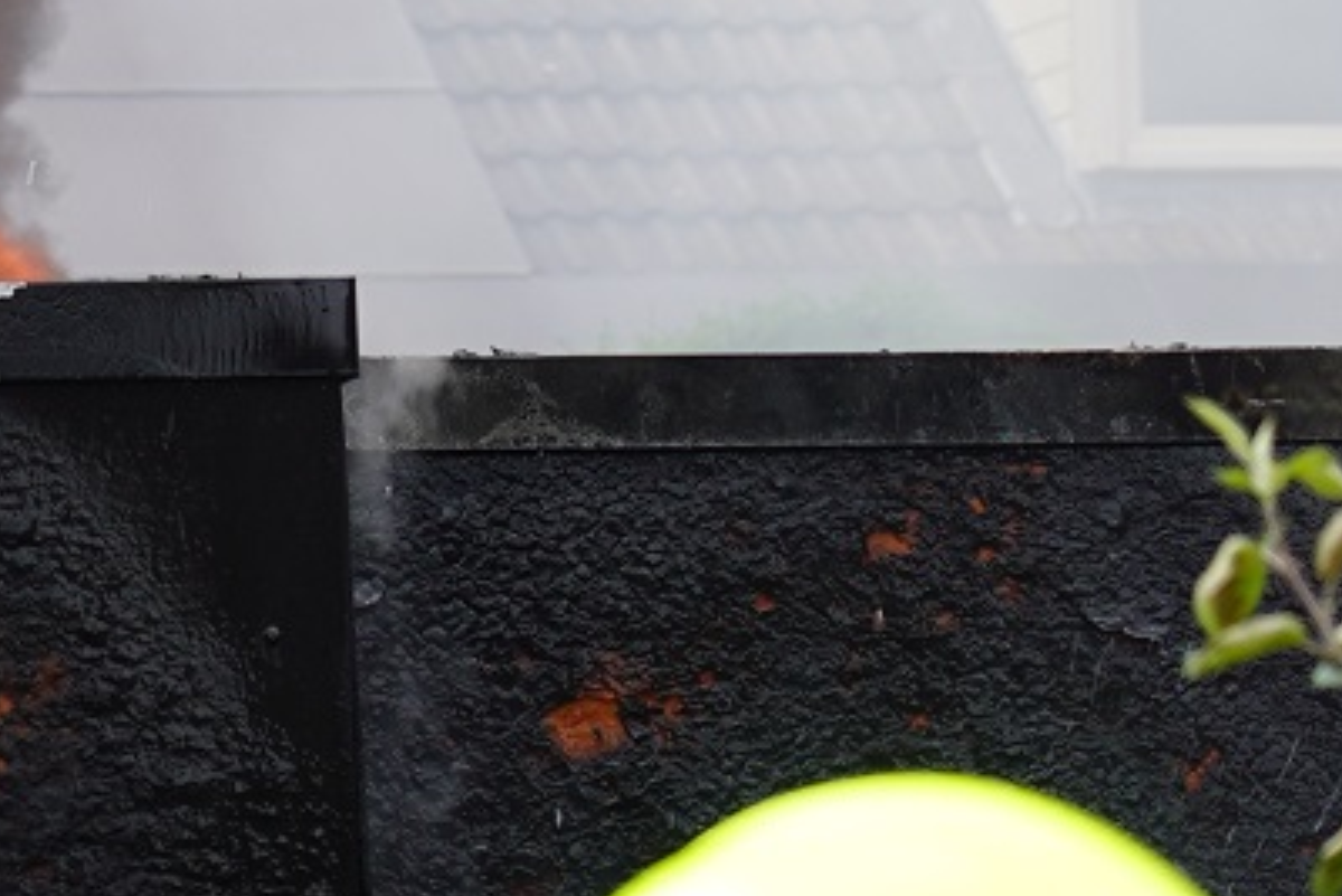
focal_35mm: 504
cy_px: -701
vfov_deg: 2.7
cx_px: -456
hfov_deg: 4.1
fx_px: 18794
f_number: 4.5
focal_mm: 105
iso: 100
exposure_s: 1/160
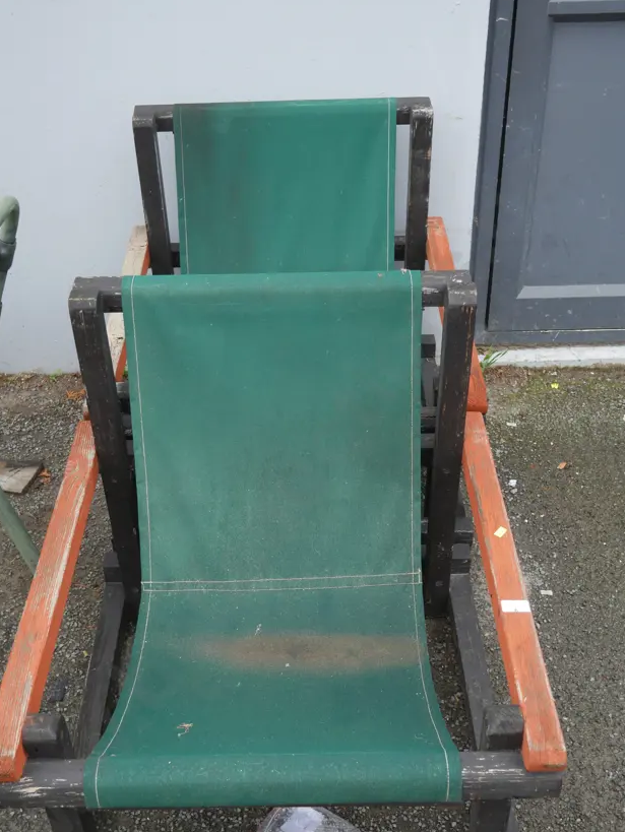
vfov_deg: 46.6
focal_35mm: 40
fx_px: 962
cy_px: 476
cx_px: 307
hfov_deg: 36.0
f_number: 3.6
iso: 200
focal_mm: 16
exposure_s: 1/125
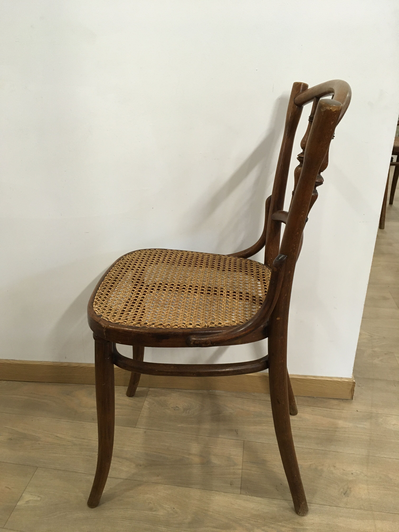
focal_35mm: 29
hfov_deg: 48.2
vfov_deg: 61.7
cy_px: 266
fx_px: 446
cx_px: 200
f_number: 2.2
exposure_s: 1/33
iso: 160
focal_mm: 4.15
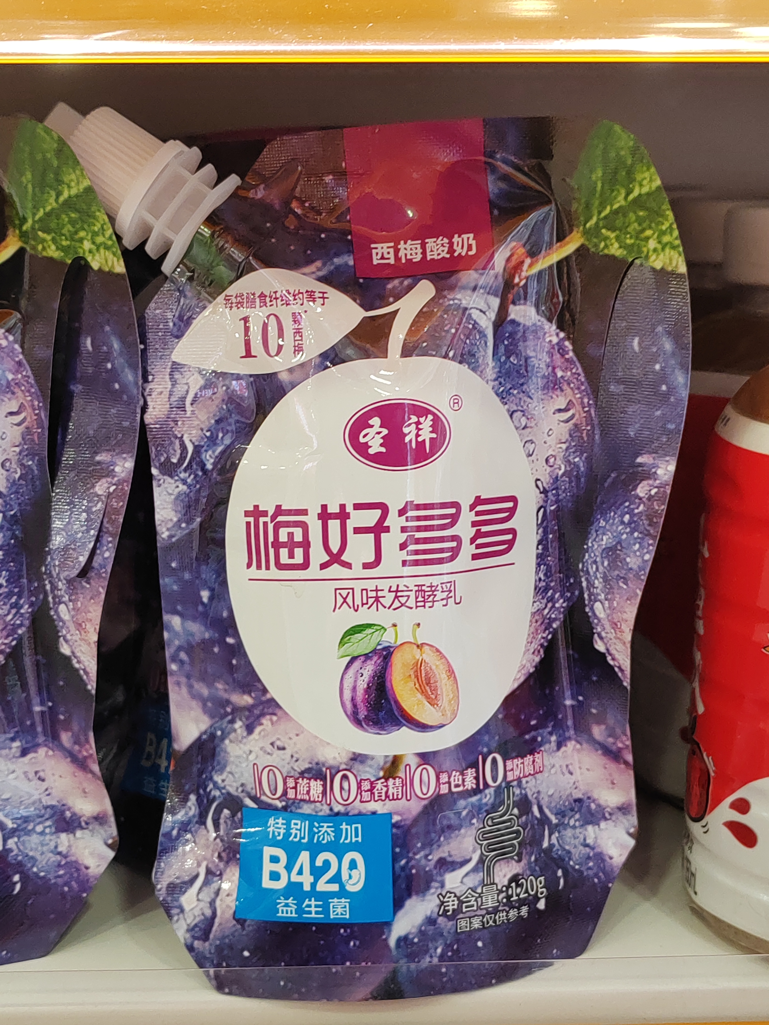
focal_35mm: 54
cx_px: 384
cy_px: 512
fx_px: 1599
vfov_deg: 35.5
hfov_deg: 27.0
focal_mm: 5.52
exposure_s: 1/100
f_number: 1.9
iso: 400
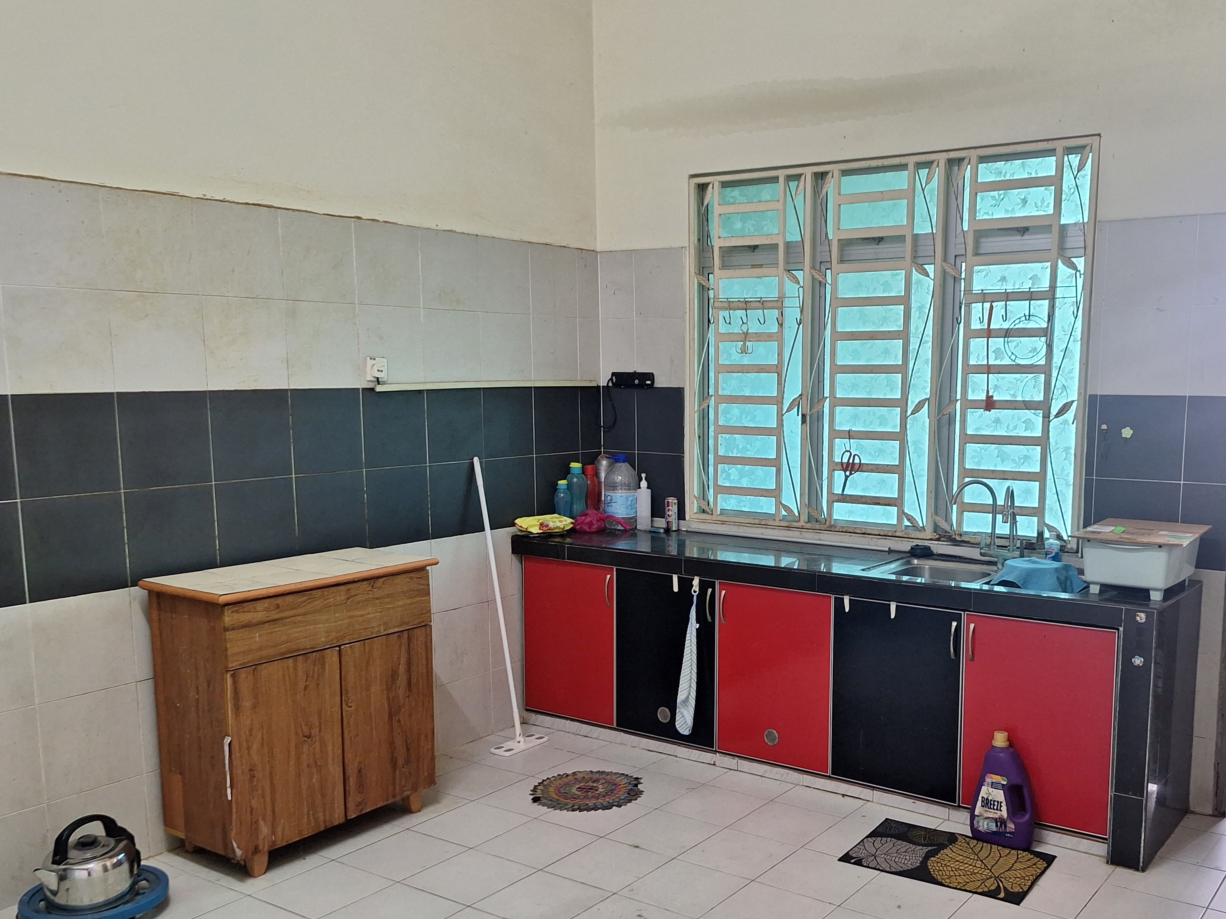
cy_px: 555
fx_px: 1133
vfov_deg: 43.9
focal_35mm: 32
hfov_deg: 56.4
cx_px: 740
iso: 200
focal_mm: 5.54
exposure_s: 1/50
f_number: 1.8
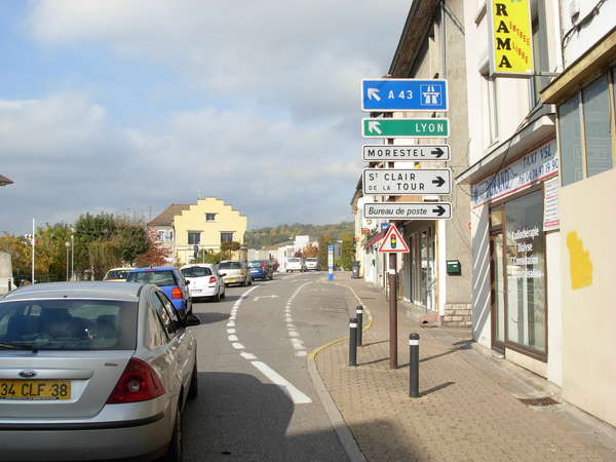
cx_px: 308
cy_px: 231
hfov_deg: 49.0
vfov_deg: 37.7
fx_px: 676
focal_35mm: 38
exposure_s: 1/456
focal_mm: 6.3
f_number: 4.9
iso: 79
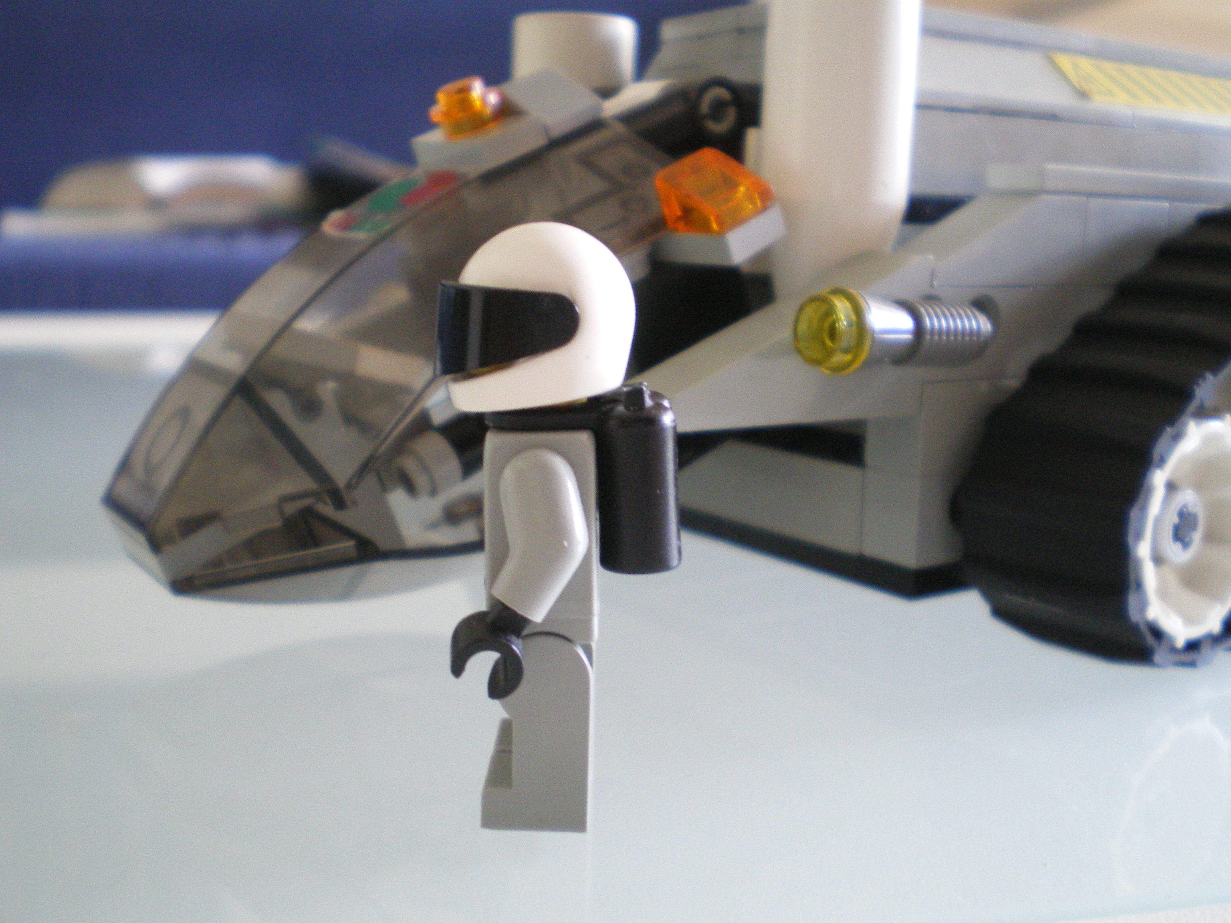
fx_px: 1351
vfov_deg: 37.7
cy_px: 462
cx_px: 616
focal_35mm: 38
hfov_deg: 49.0
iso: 400
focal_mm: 6.3
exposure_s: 1/5
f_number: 3.1
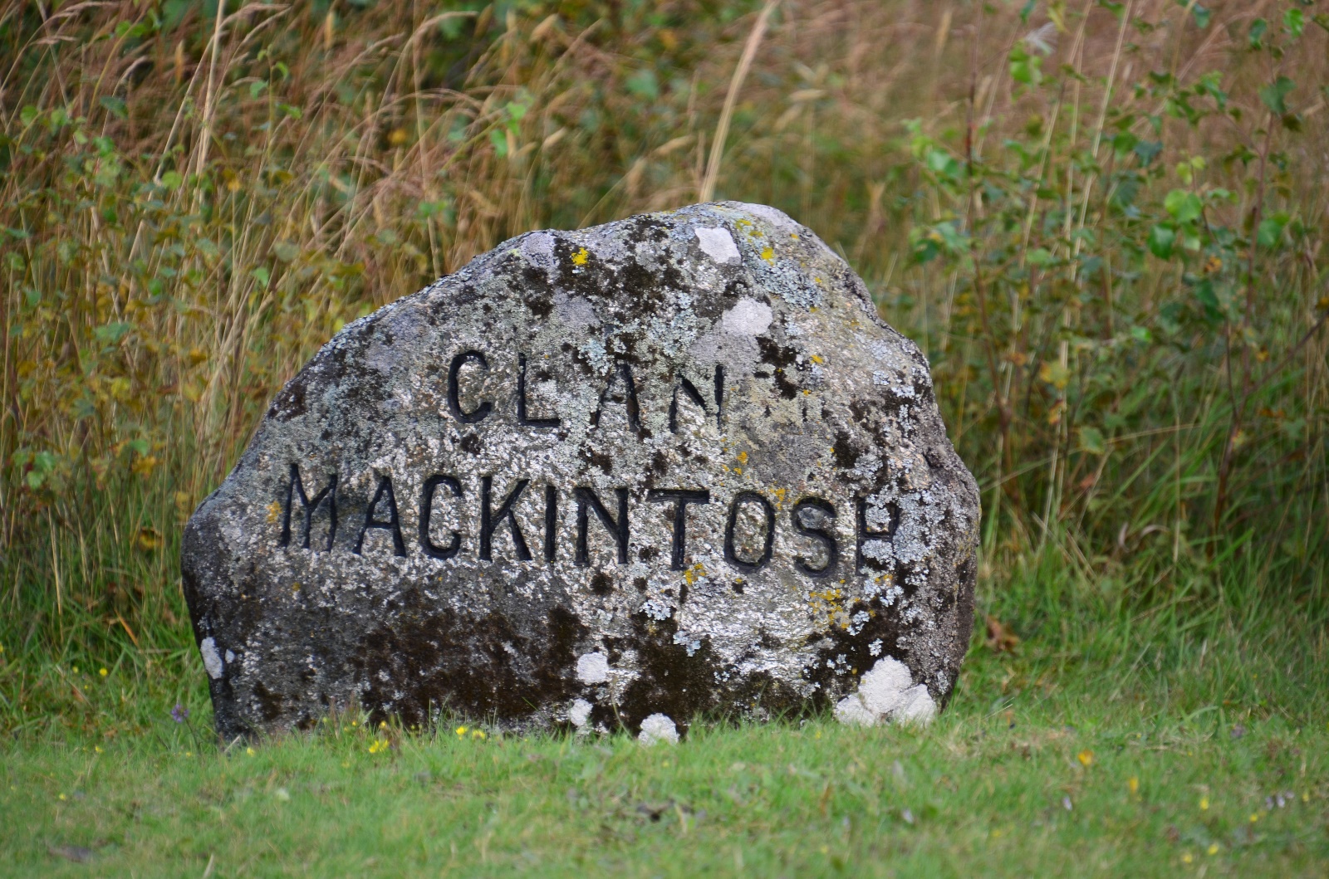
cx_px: 664
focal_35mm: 450
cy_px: 440
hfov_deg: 4.6
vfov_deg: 3.0
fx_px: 16575
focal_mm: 300
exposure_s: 1/250
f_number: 6.3
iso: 200
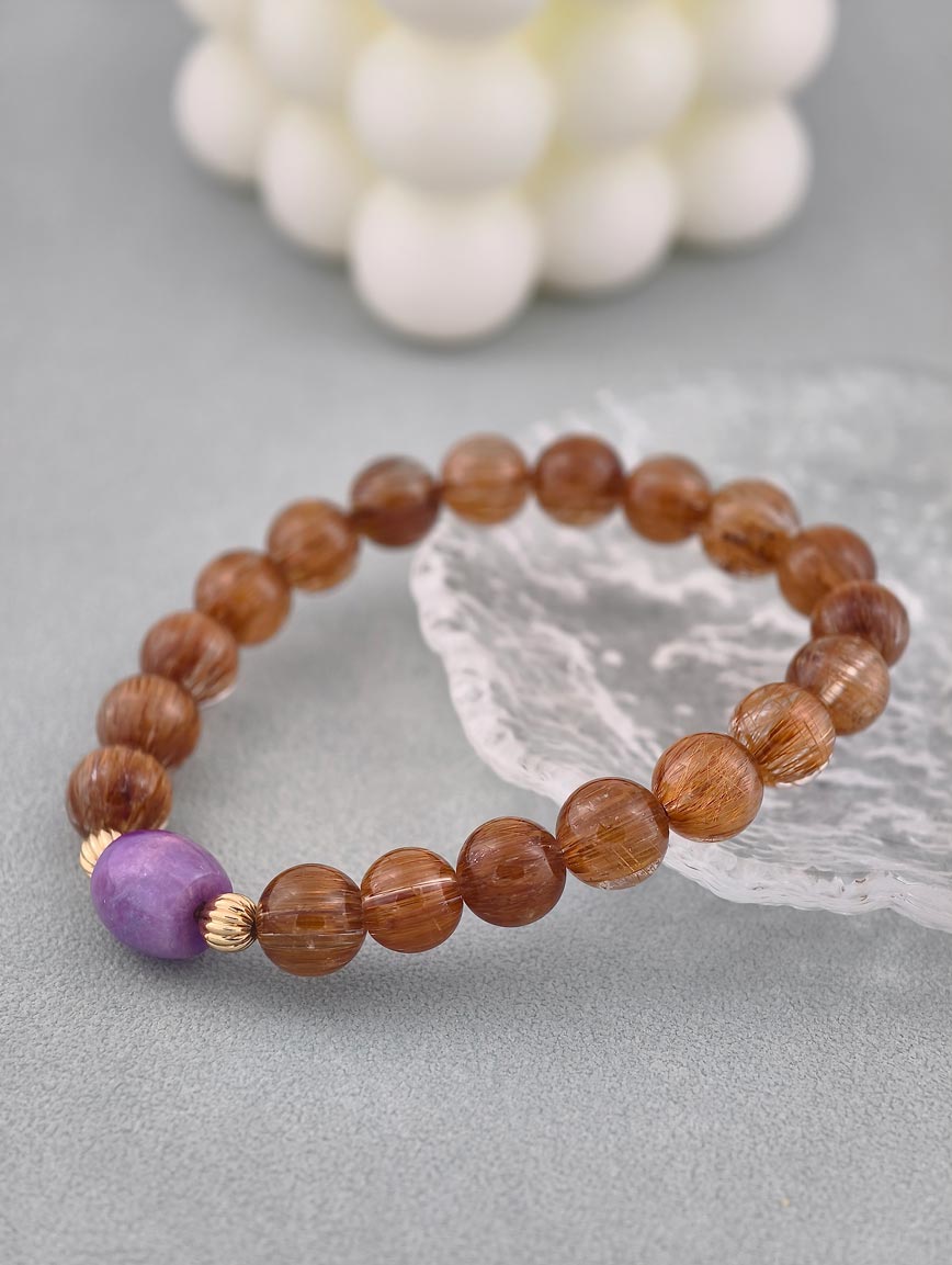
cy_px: 632
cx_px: 476
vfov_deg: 23.0
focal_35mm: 85
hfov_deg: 17.4
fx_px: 3109
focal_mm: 22.48
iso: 125
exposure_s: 1/160
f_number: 2.67
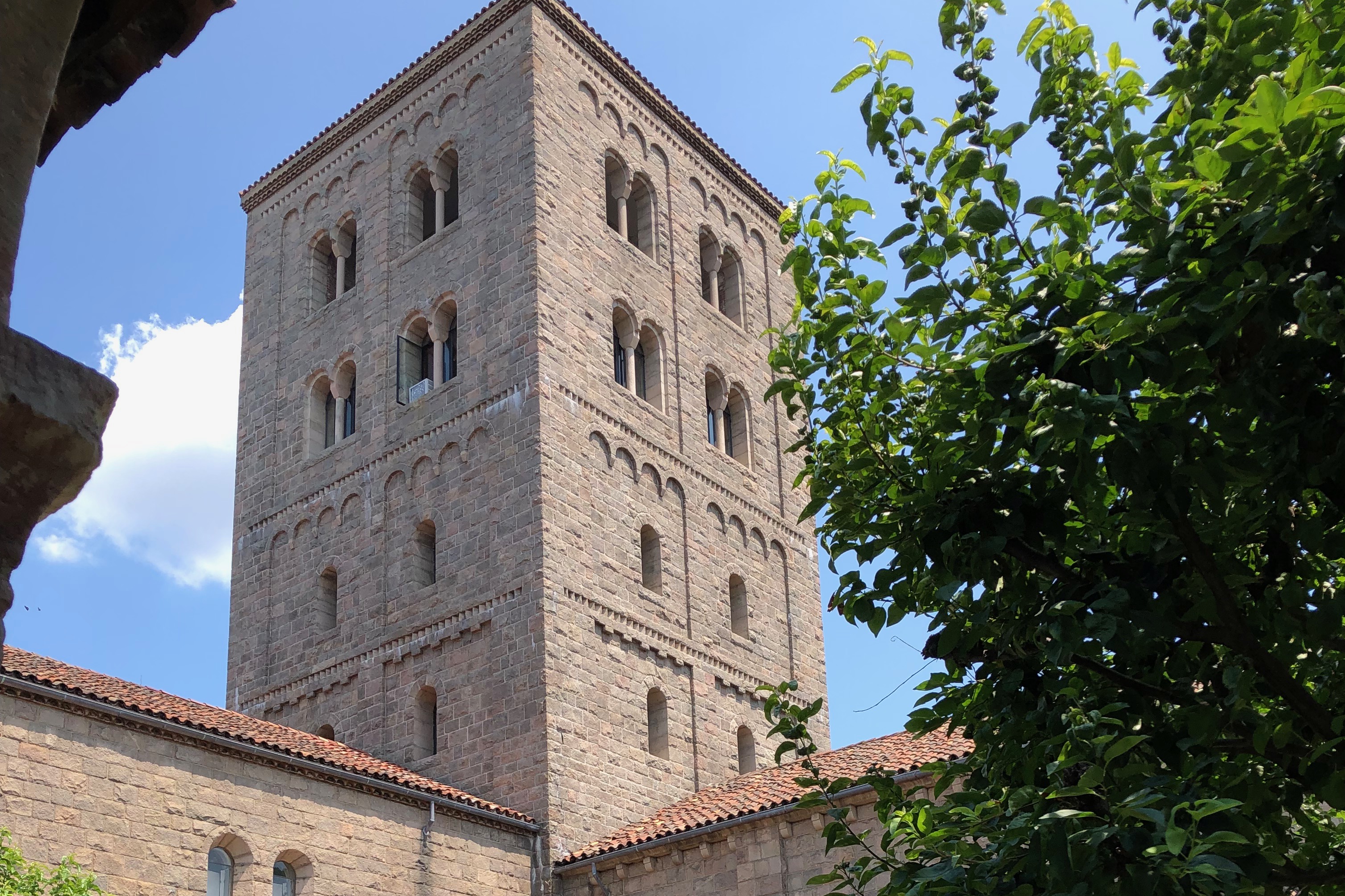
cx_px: 675
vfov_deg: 32.2
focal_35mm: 39
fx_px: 1457
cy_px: 841
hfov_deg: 49.6
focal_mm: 3.99
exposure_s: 1/883
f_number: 1.8
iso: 20
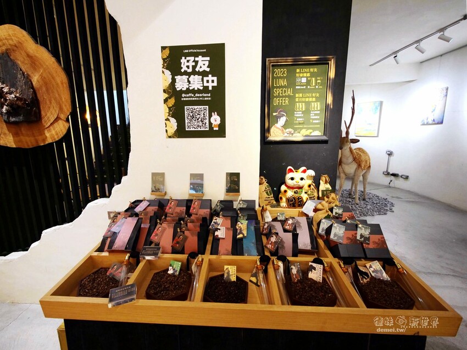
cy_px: 175
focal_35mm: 14
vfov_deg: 85.6
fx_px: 189
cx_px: 234
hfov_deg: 102.1
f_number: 4
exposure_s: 1/60
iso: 1250
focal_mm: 7
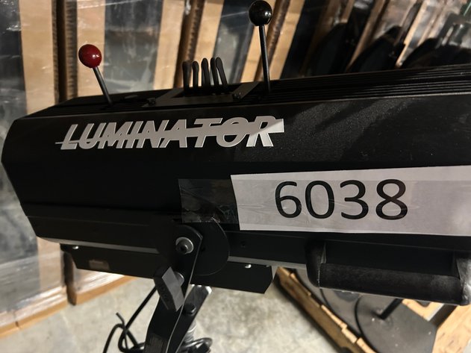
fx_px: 354
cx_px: 236
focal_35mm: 26
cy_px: 176
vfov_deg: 53.0
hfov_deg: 67.3
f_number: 1.5
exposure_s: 1/31
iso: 640
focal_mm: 5.7
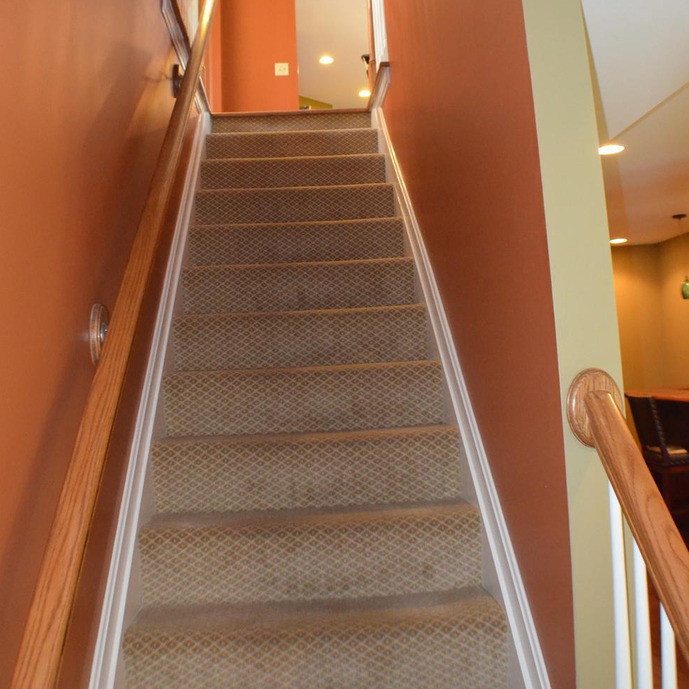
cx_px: 344
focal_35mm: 48
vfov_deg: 34.9
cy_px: 212
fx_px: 1081
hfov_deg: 35.4
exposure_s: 1/60
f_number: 4
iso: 3200
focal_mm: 24
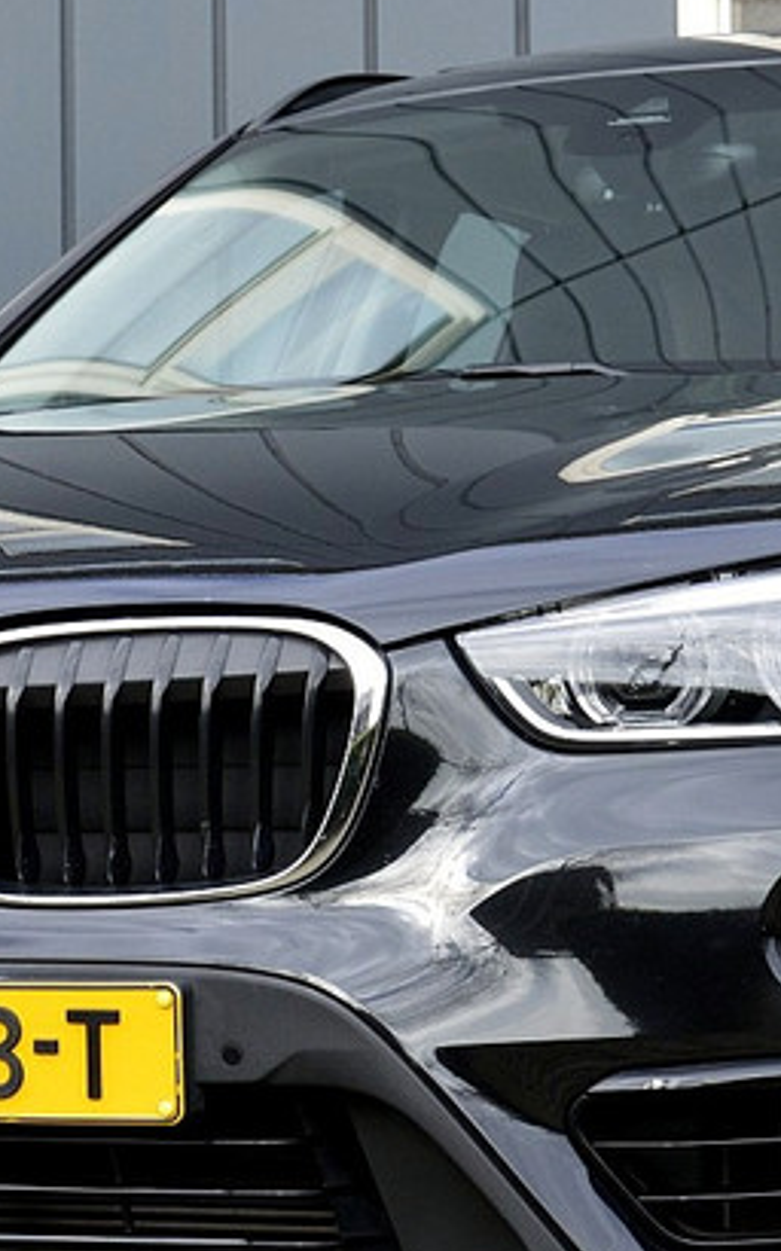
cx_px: 375
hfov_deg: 9.0
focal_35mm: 145
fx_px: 4942
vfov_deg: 14.4
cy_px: 725
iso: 400
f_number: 10
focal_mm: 38
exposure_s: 1/200
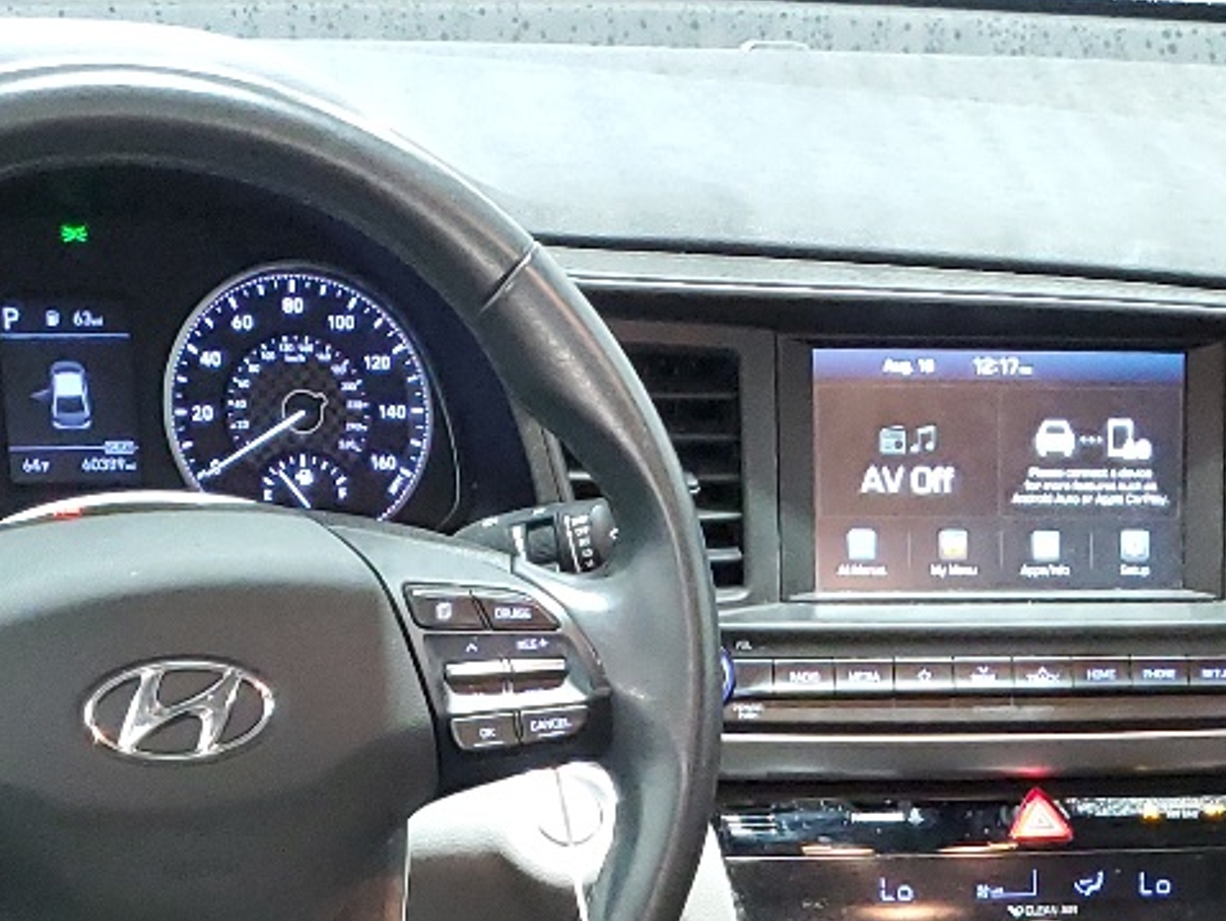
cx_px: 821
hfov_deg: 22.4
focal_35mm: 87
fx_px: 3083
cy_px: 1519
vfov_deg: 15.3
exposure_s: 1/40
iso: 372
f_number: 1.5
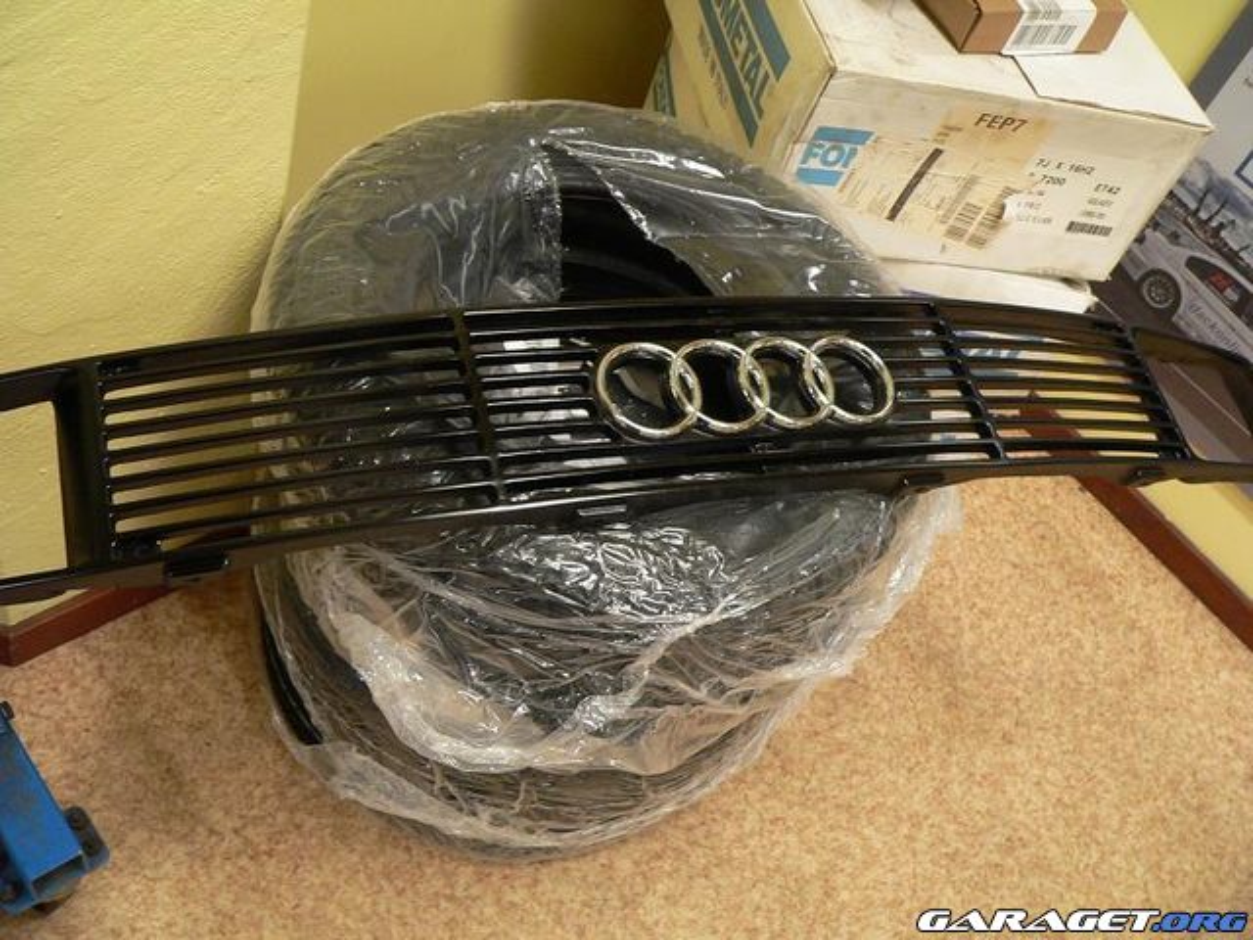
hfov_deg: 51.4
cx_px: 626
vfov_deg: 39.7
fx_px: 1303
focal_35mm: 36
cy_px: 470
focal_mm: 6
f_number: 2.8
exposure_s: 1/20
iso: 200
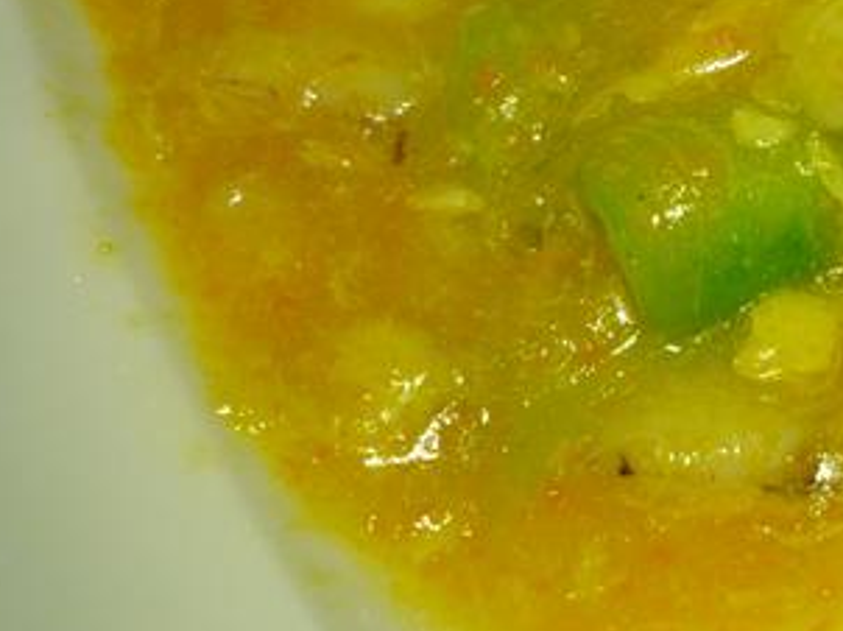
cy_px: 73
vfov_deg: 26.6
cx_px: 849
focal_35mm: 53
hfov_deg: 33.1
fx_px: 1290
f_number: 2.8
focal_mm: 4.4
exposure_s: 1/30
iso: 125
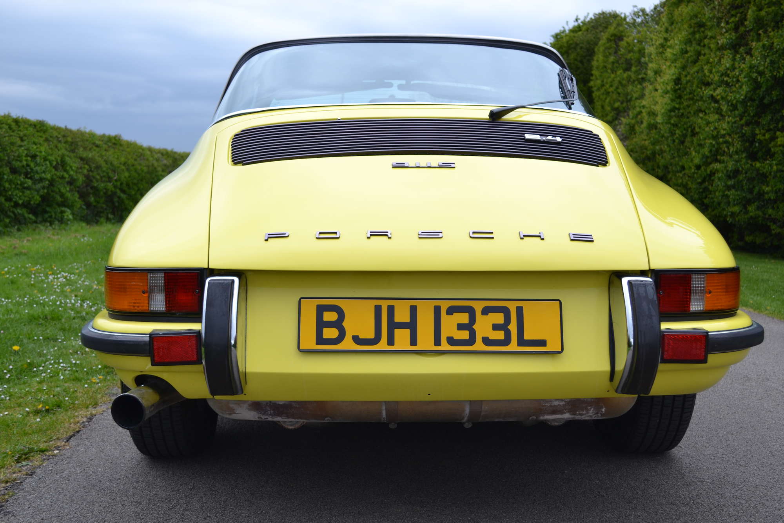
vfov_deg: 31.9
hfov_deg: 46.4
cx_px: 392
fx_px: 915
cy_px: 262
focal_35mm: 42
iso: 140
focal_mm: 28
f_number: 5.6
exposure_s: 1/125
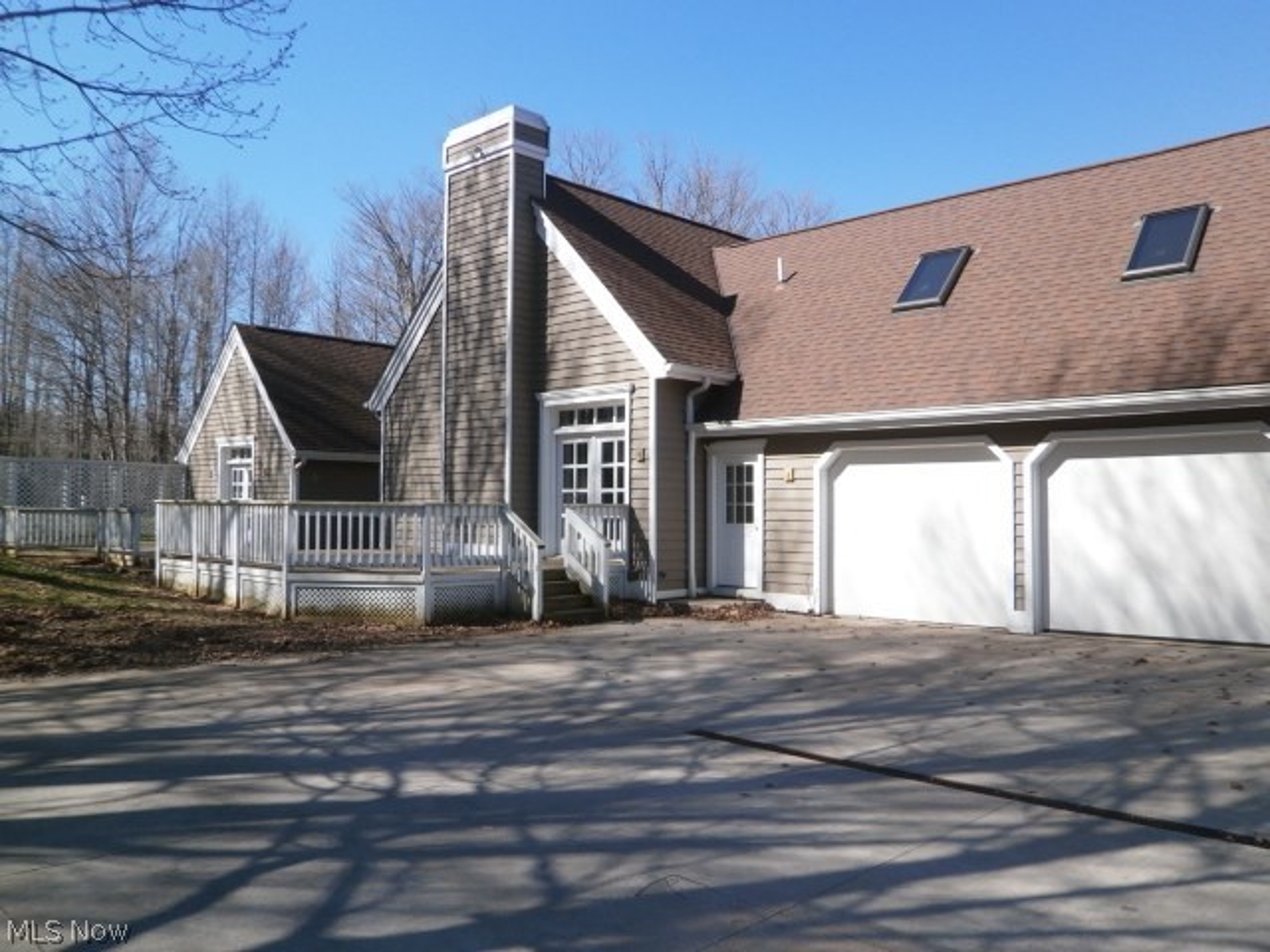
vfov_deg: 53.1
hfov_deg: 67.3
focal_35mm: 26
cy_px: 476
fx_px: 954
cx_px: 635
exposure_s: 1/1000
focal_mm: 4.7
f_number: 2.8
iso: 100
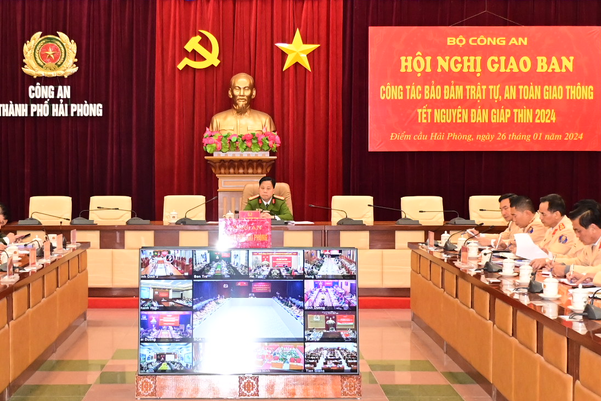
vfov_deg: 19.5
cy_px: 195
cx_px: 268
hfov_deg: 28.8
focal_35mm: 70
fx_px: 1169
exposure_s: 1/200
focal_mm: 26
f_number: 4.5
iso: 3200
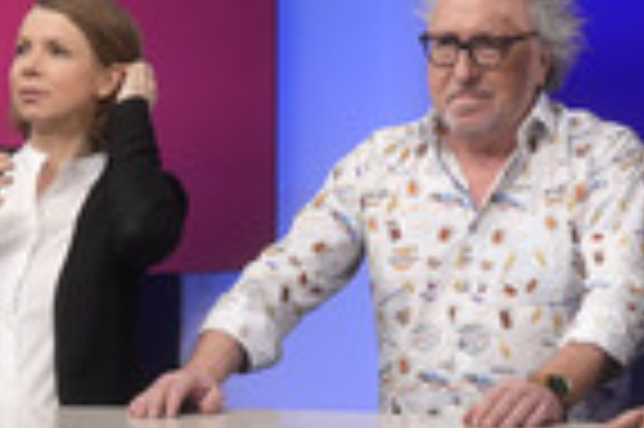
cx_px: 421
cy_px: 207
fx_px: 2537
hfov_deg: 14.4
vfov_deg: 9.6
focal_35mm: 142
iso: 640
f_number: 2.2
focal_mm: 30
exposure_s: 1/320
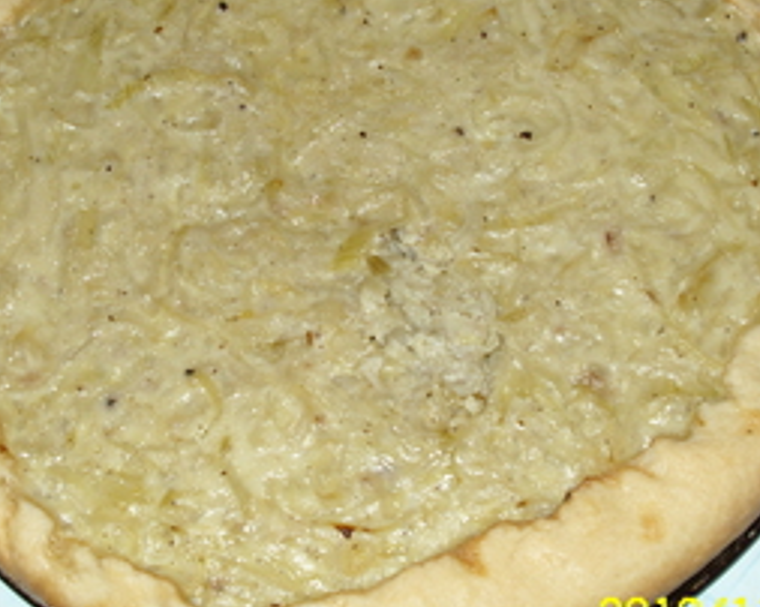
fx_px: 1483
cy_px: 213
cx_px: 351
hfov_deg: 28.7
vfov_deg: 23.0
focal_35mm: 66
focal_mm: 6.3
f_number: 4.9
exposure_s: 1/30
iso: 50
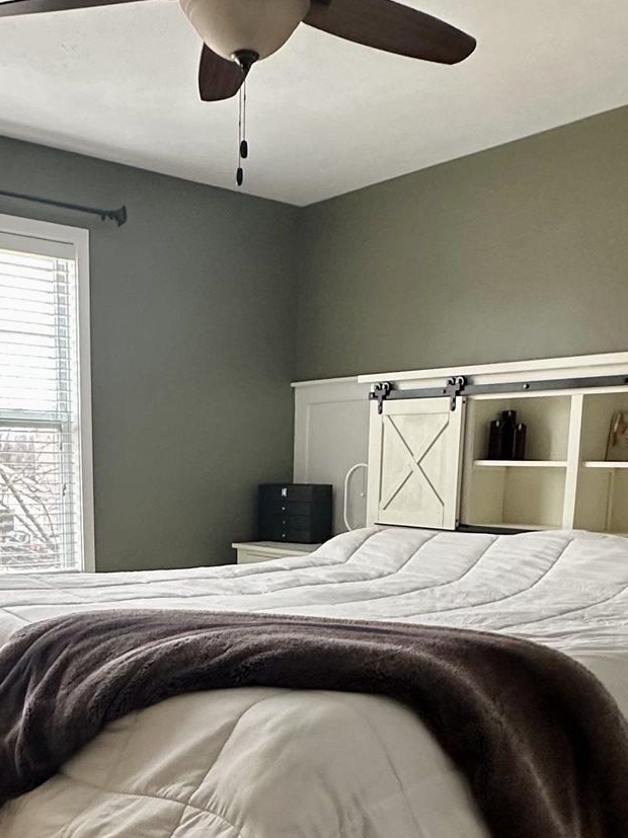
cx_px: 257
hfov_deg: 36.7
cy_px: 662
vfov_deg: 45.6
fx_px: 944
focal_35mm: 39
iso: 400
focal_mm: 2.22
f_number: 2.2
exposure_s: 1/60
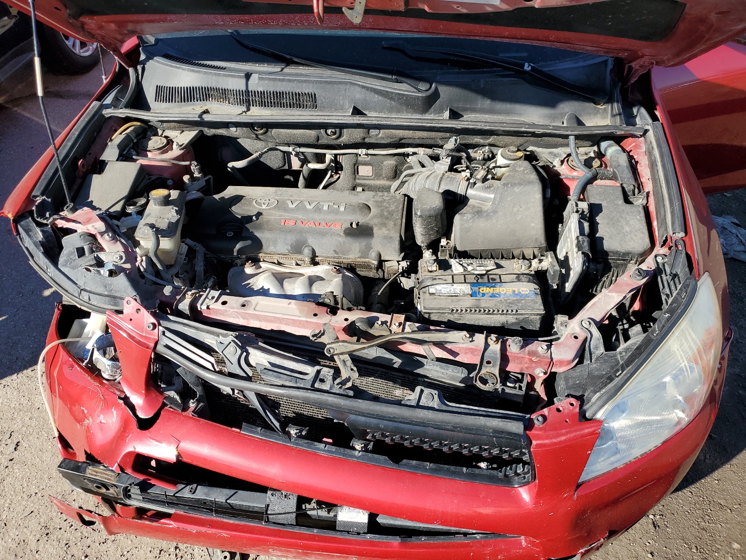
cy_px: 280
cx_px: 373
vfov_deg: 53.1
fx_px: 560
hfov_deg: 67.3
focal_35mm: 26
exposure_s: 1/1667
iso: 50
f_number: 1.5
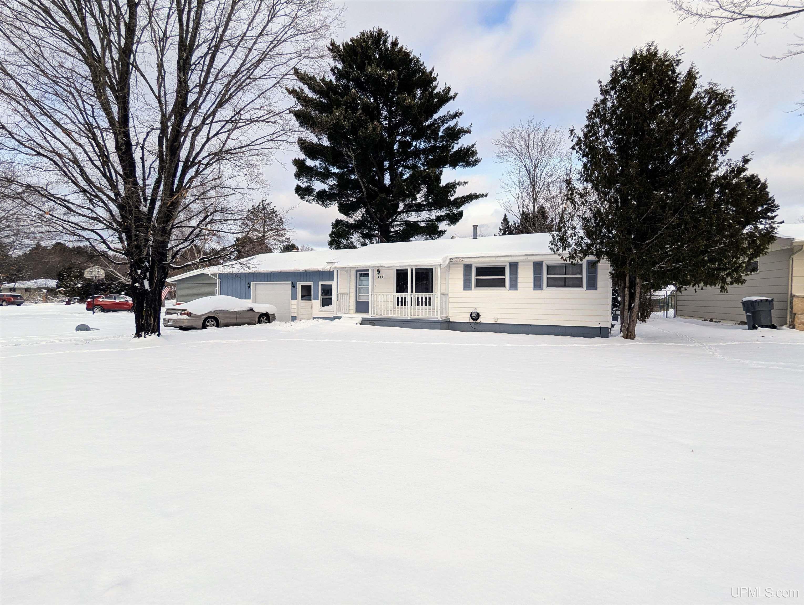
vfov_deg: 78.2
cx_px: 402
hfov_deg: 94.4
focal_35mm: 16
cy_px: 302
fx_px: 372
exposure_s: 1/939
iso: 51
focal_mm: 2.35
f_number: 2.2
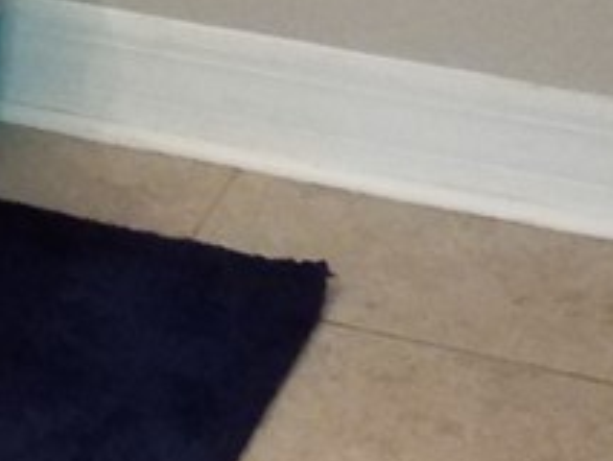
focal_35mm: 130
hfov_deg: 14.3
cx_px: -279
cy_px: -441
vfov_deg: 10.5
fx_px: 2303
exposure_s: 1/15
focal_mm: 3.6
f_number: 1.9
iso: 320
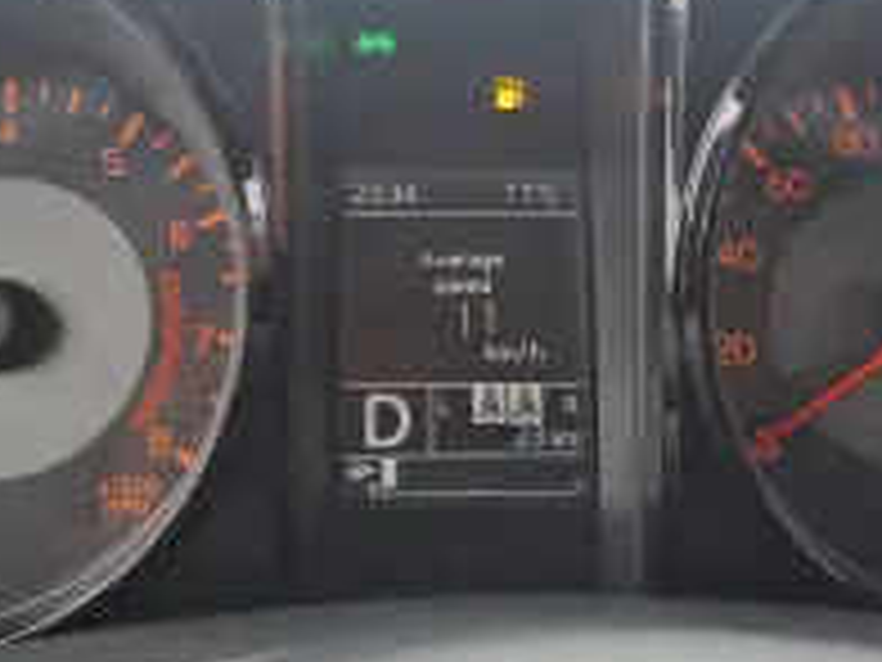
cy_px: 216
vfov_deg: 31.3
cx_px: 450
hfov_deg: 41.2
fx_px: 1172
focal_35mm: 46
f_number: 1.8
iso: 125
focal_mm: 4.69
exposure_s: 1/50
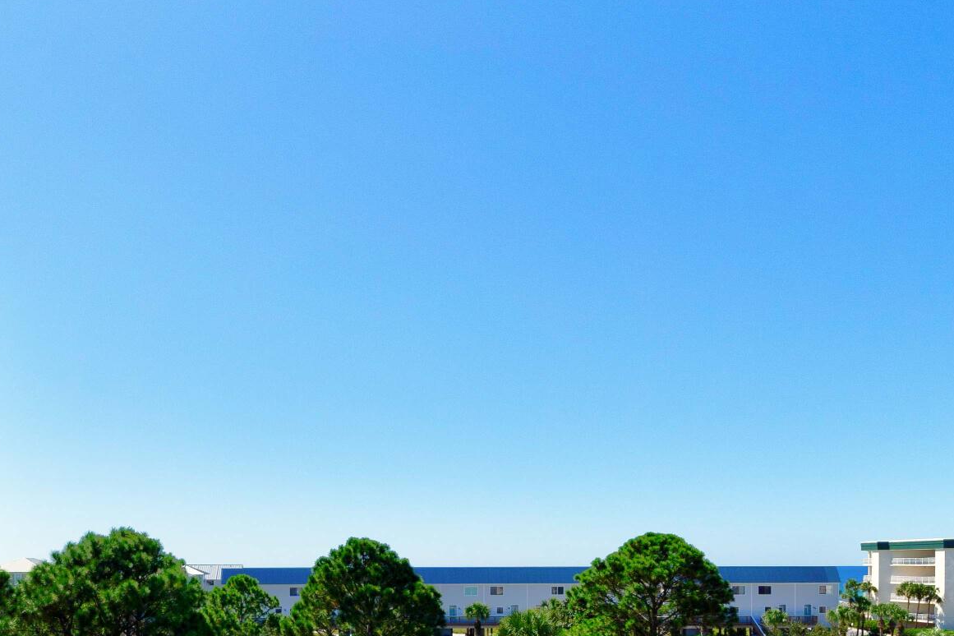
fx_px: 821
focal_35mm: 31
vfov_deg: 39.5
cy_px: 564
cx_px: 339
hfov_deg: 59.2
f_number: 8
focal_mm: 12
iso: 100
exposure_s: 1/500
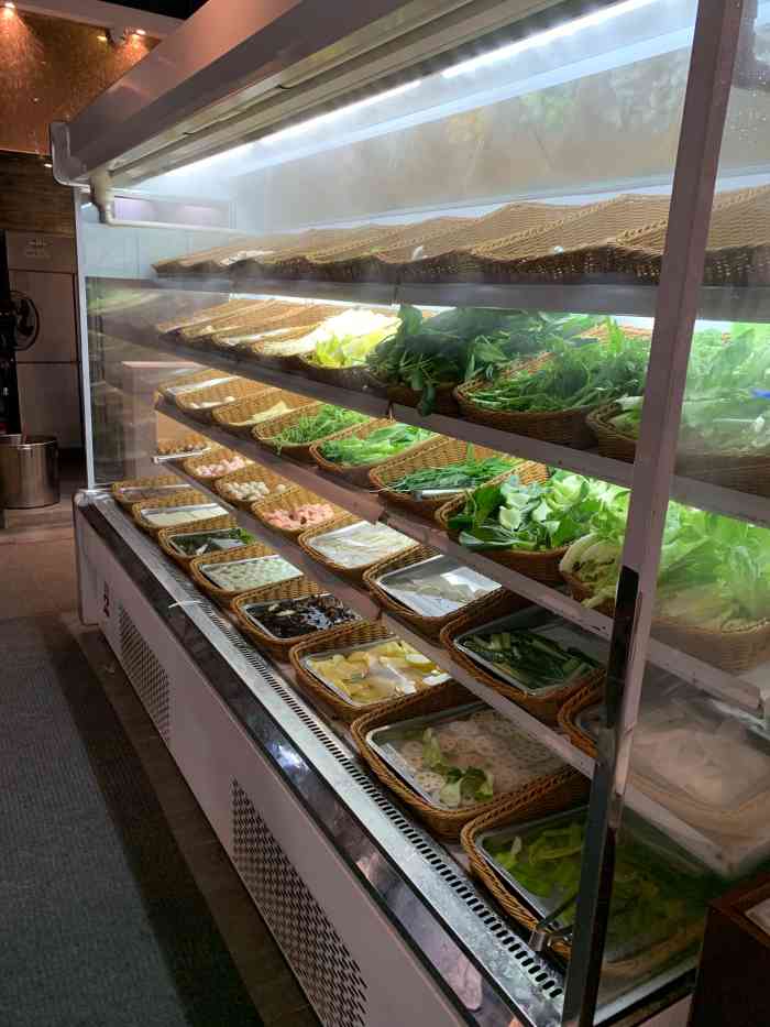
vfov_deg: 67.3
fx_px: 771
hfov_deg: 53.1
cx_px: 385
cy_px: 514
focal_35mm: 26
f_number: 1.8
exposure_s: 1/50
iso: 100
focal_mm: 4.25
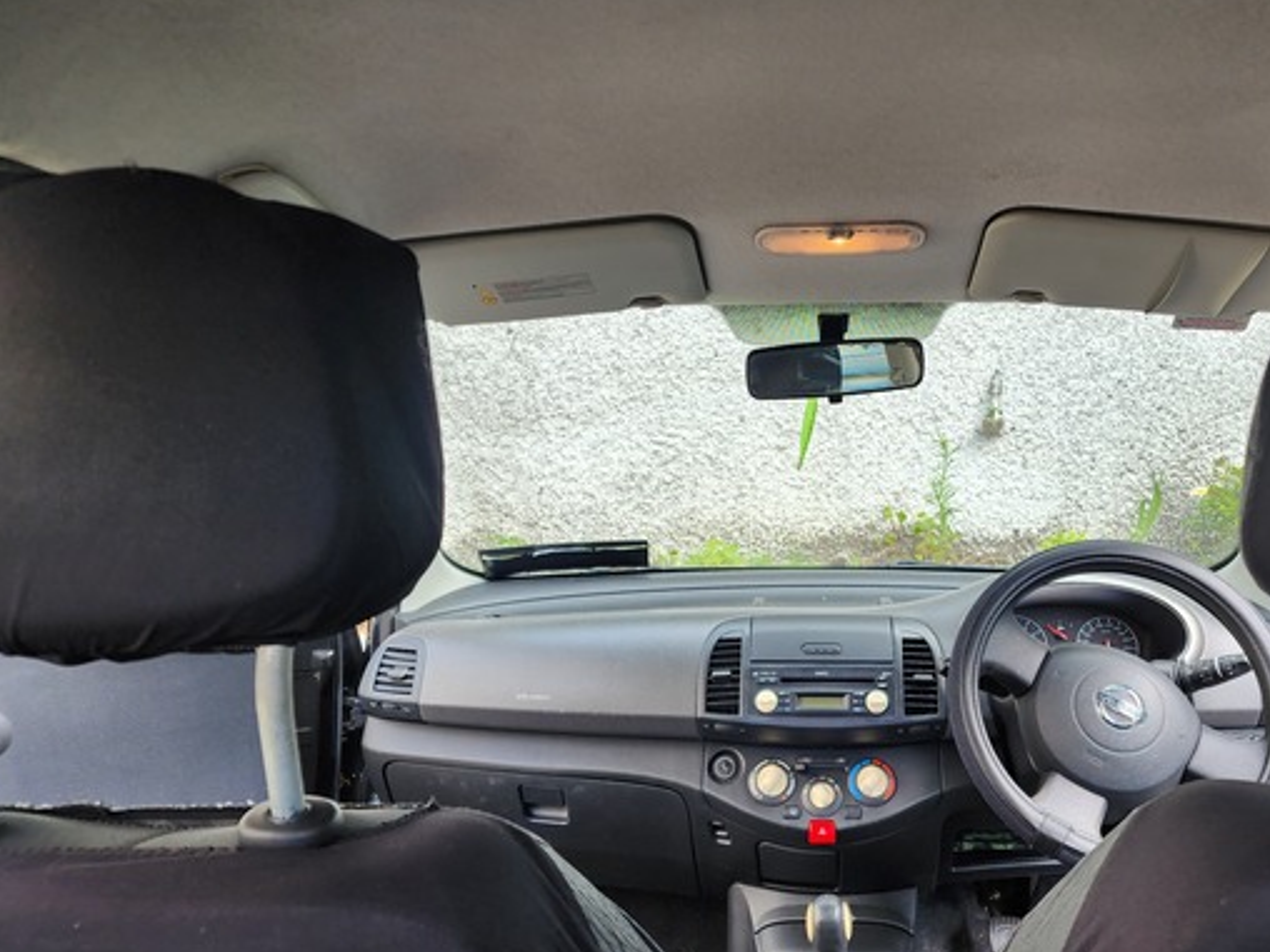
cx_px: 780
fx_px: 1064
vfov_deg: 48.2
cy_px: 525
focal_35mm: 29
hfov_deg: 61.0
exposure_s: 1/180
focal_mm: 6.4
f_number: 1.8
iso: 64
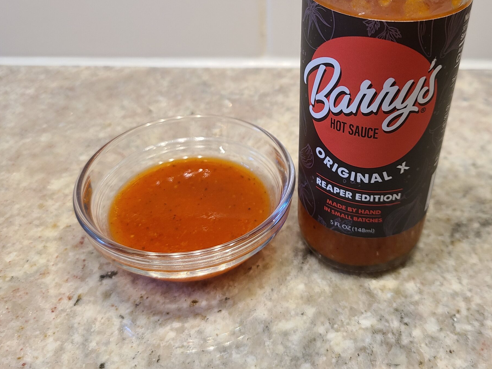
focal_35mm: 37
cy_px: 135
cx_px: 295
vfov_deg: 38.4
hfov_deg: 49.8
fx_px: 526
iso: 200
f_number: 1.8
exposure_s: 1/40
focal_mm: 5.4
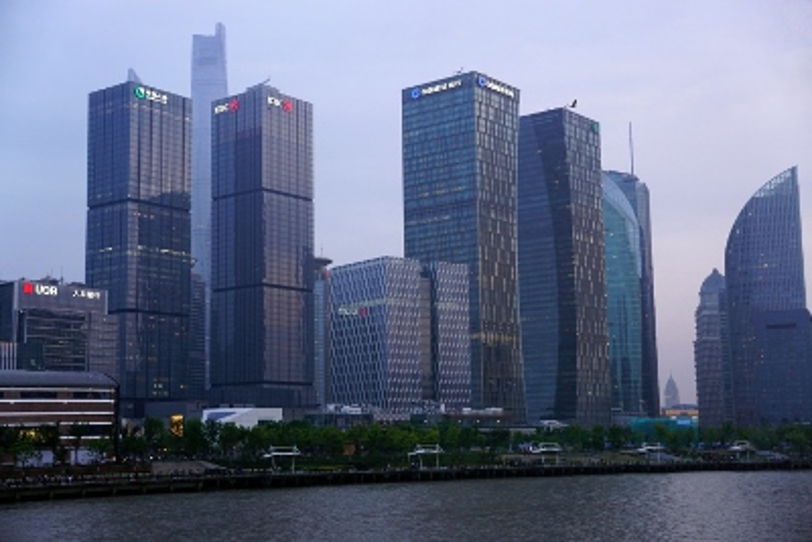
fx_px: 1185
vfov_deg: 25.8
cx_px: 406
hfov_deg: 37.8
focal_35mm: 52
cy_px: 271
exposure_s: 1/60
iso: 250
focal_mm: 35
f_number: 4.5
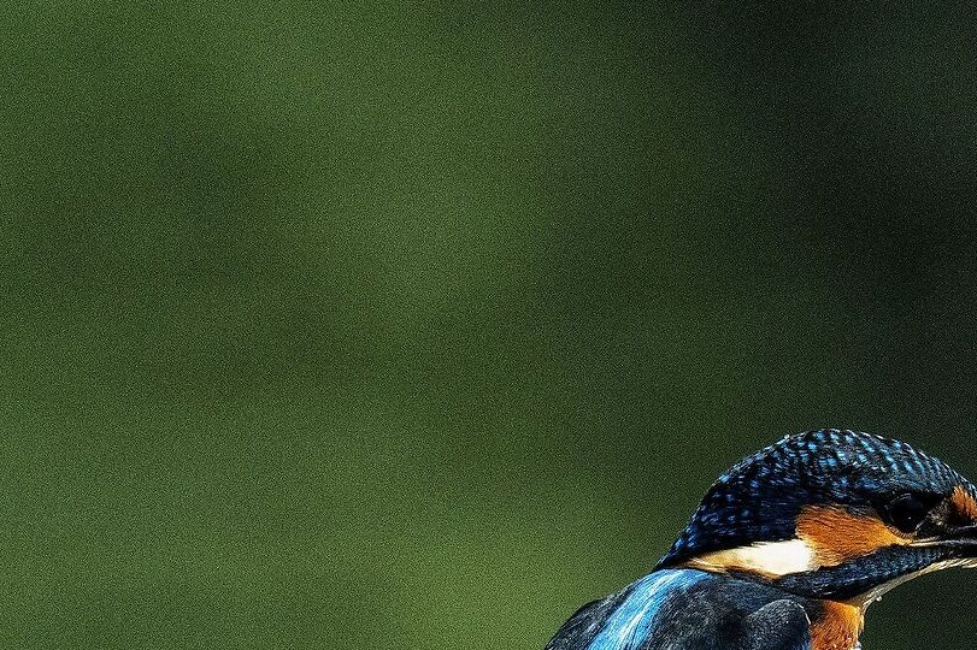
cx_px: 814
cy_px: 728
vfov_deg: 0.5
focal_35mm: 2558
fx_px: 69390
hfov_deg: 0.8
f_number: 7.1
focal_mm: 576
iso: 1600
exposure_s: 1/2500
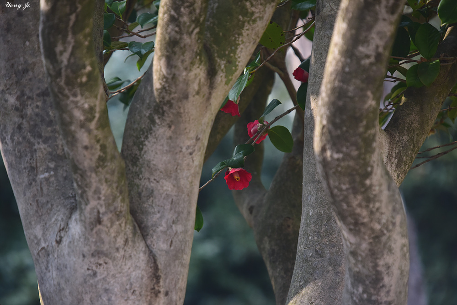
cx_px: 228
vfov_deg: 4.3
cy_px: 152
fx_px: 4063
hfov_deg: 6.4
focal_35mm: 320
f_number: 8
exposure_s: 1/500
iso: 1000
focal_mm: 320
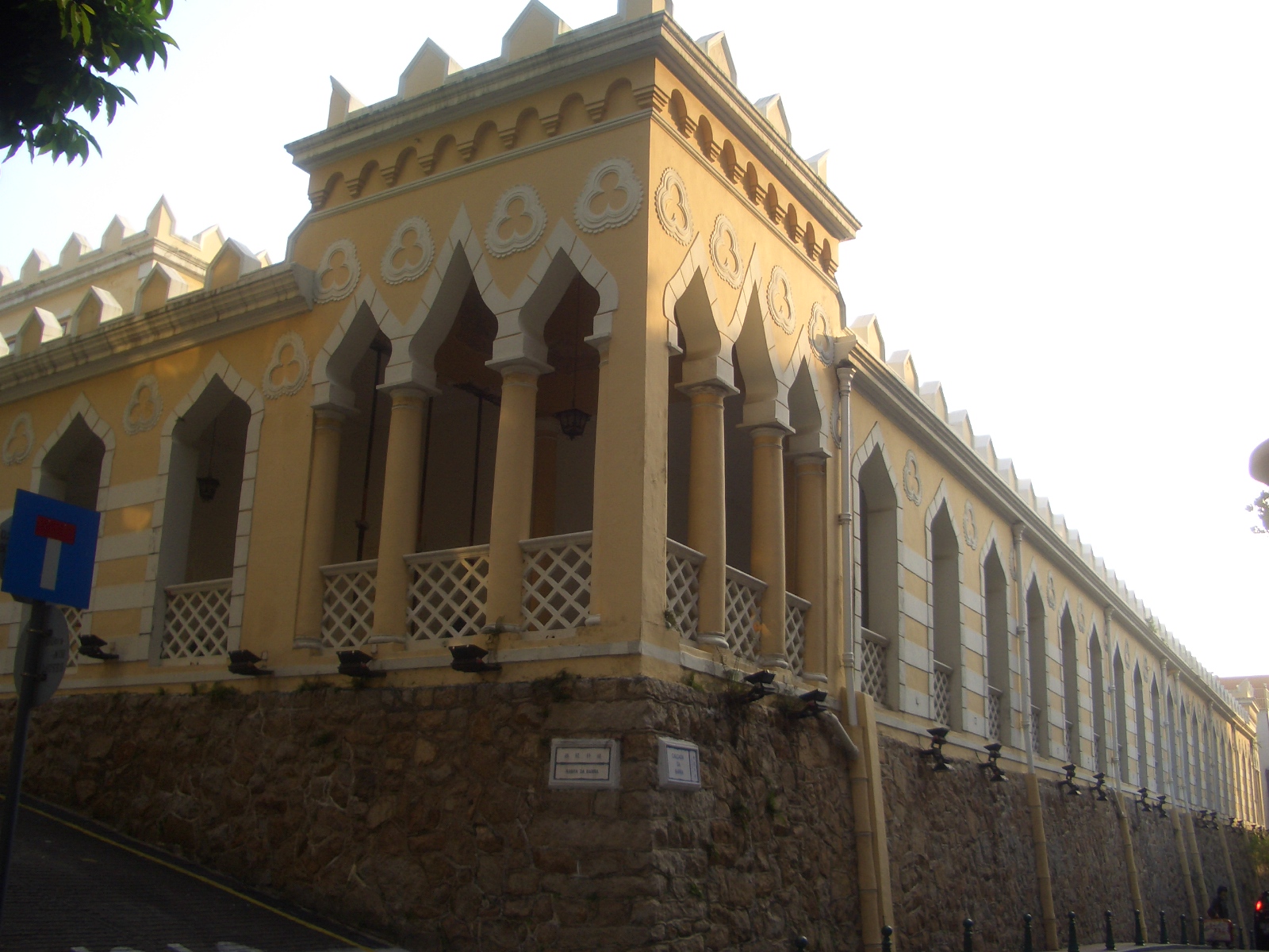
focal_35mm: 35
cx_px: 634
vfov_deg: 40.7
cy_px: 476
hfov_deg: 52.6
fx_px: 1283
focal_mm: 5.8
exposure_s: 1/200
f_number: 2.6
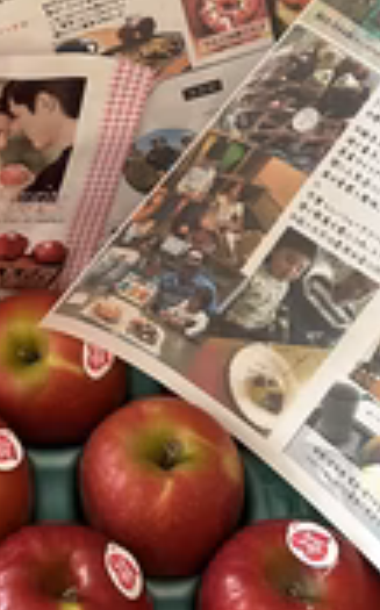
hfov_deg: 19.9
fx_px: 1046
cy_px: 241
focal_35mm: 63
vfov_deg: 32.4
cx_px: -14
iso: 500
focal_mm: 5.7
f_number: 1.5
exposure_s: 1/50
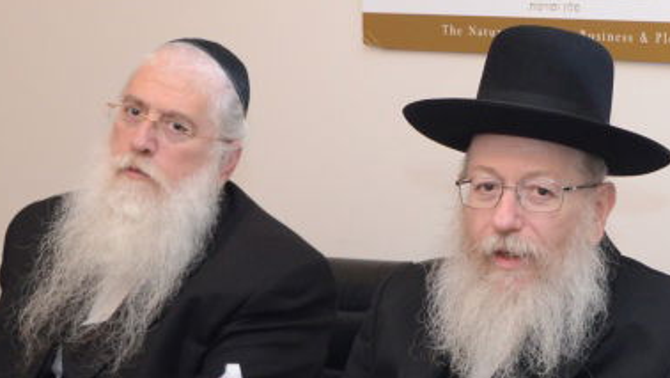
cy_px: 256
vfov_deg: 10.2
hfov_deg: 17.9
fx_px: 2115
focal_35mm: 119
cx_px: 491
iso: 1250
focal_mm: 28
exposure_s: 1/100
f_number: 5.6
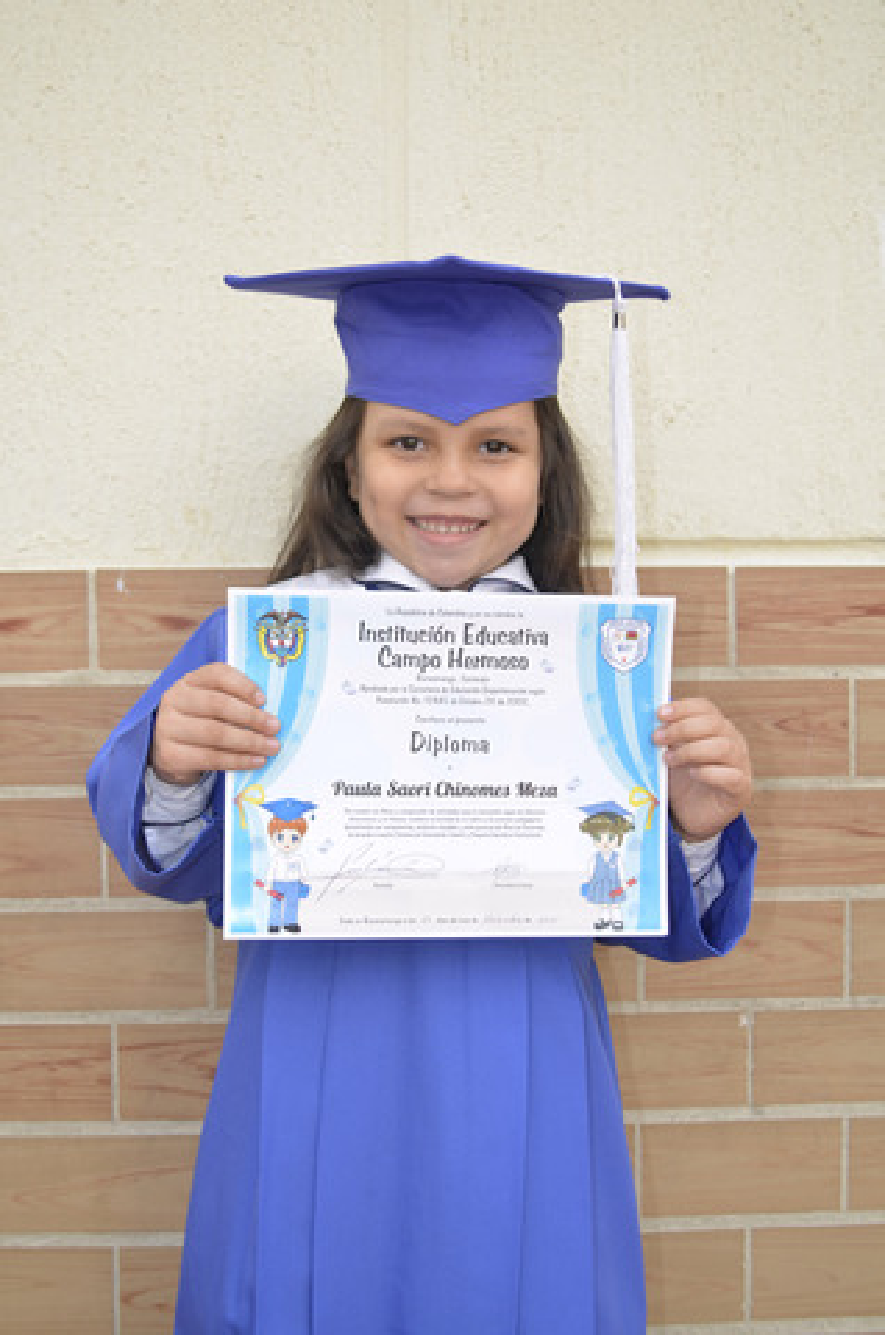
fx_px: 1333
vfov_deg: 53.2
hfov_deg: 36.7
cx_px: 442
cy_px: 668
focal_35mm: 36
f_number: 4
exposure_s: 1/125
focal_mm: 24
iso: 100
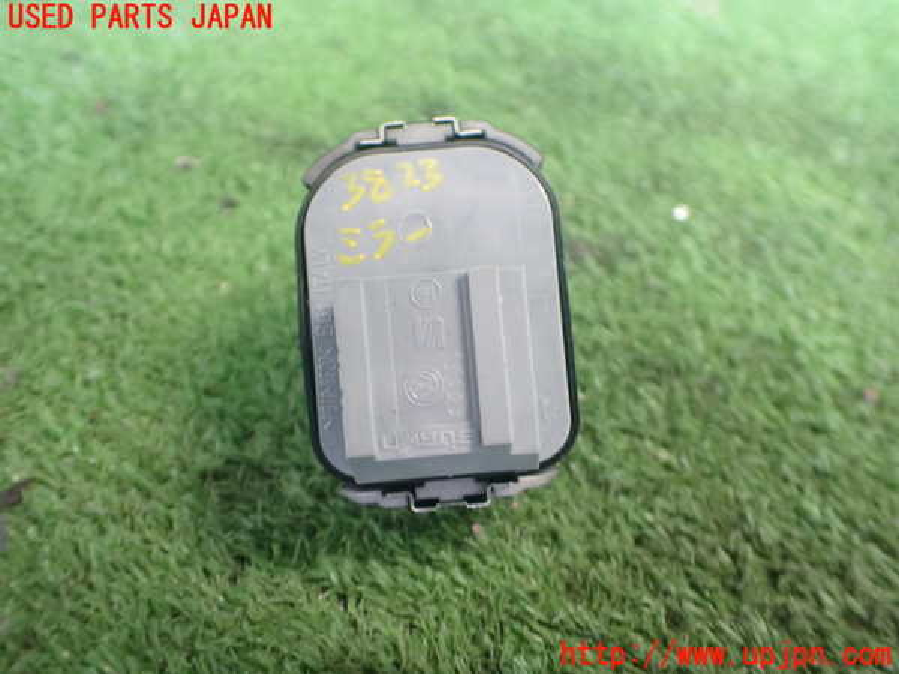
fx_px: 779
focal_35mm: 30
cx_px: 450
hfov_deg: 60.0
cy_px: 337
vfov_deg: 46.8
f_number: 2.3
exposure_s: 1/50
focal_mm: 5.4
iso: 800
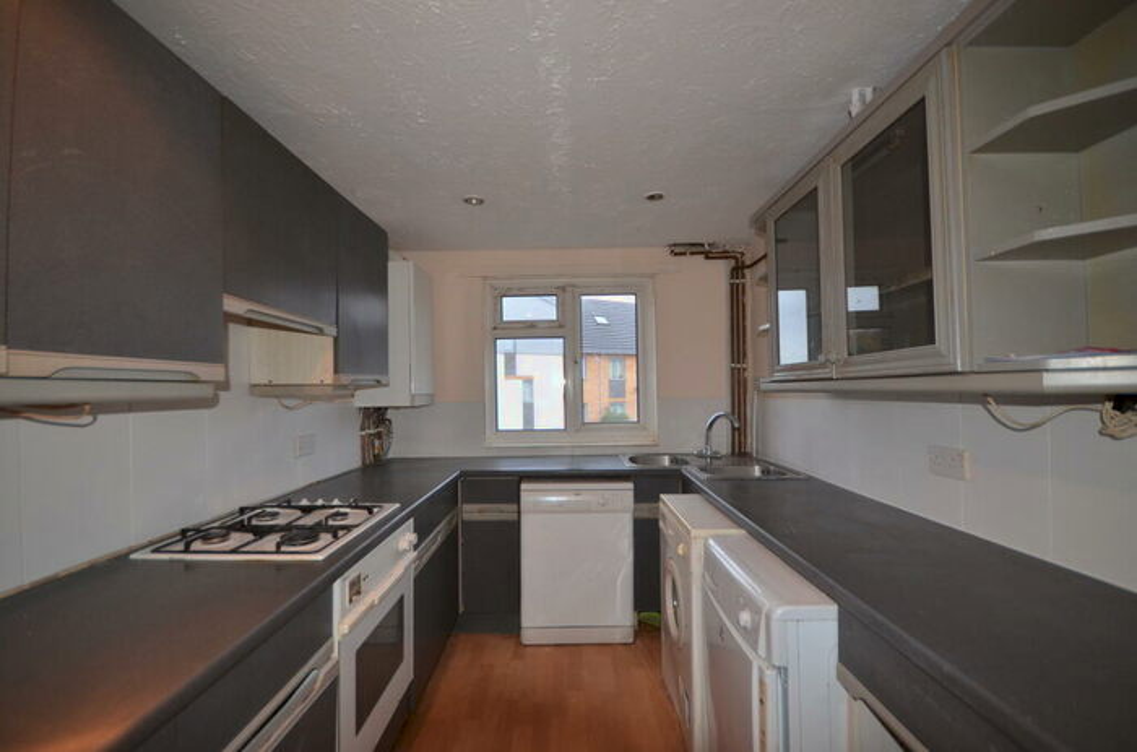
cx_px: 568
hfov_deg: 100.5
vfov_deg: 77.0
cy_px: 376
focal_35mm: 15
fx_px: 473
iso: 800
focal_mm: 10
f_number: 4
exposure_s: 1/60
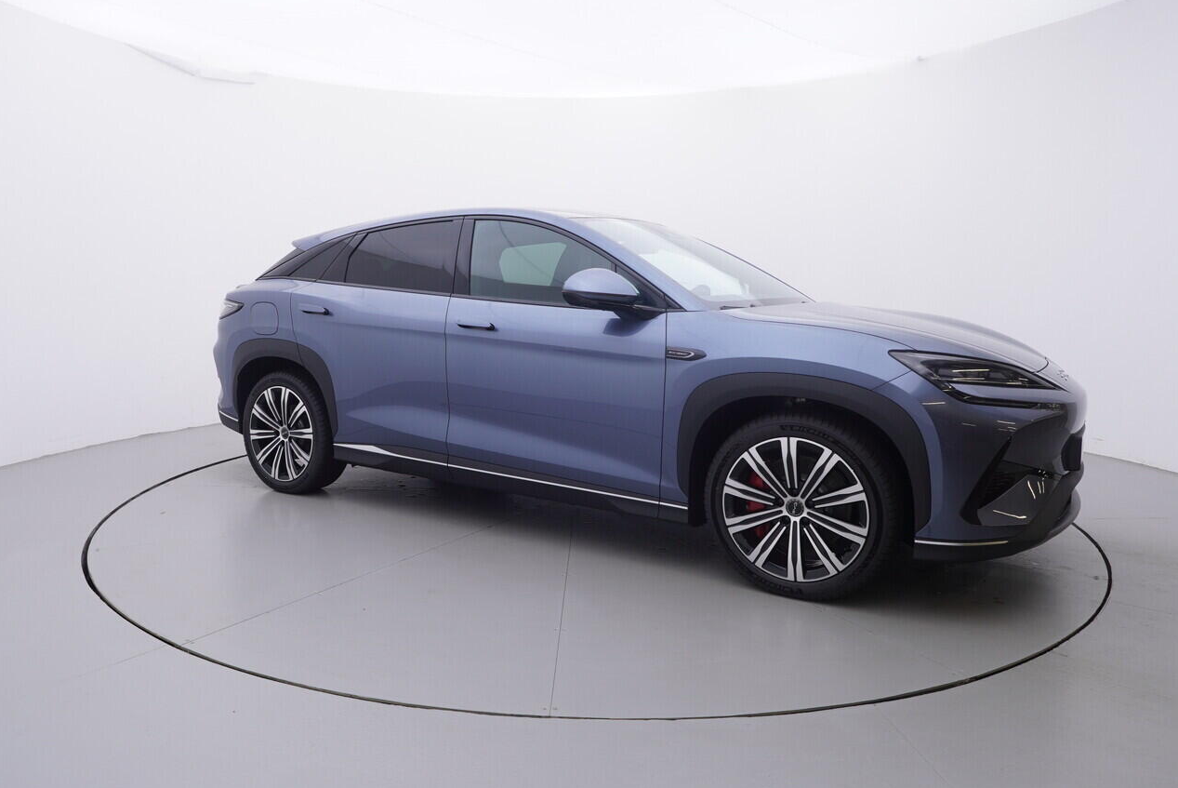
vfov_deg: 50.4
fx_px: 837
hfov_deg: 70.0
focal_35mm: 26
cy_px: 383
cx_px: 517
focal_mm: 15
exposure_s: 1/80
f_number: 5
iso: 200
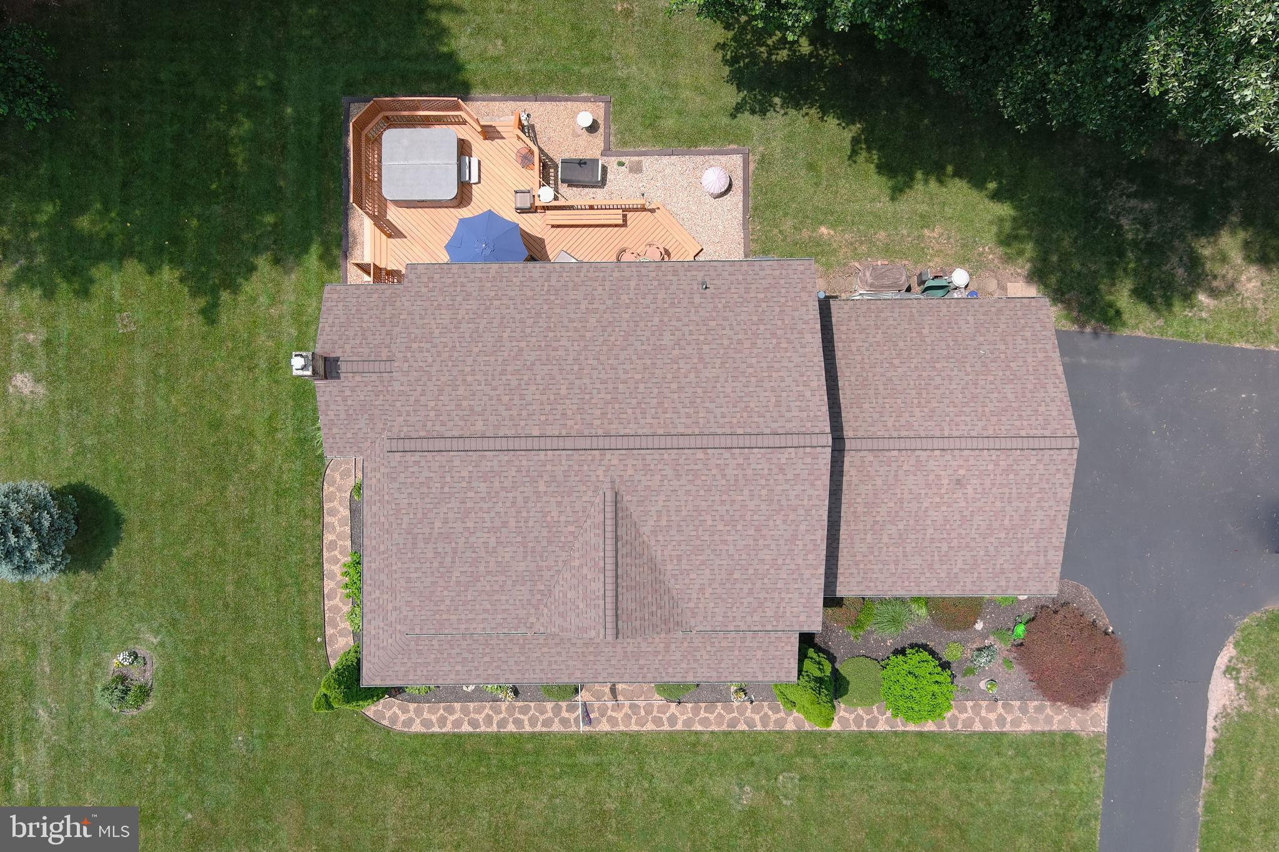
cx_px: 640
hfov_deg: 63.7
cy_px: 426
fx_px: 1030
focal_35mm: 29
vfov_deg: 45.0
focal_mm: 10.57
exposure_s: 1/100
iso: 100
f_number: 2.8
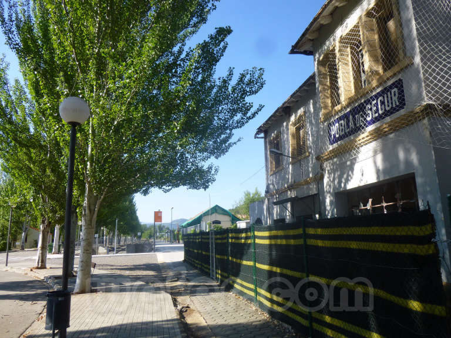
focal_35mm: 25
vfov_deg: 54.9
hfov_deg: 69.4
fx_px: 326
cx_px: 226
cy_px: 169
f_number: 3.1
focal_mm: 4.5
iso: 100
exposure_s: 1/500
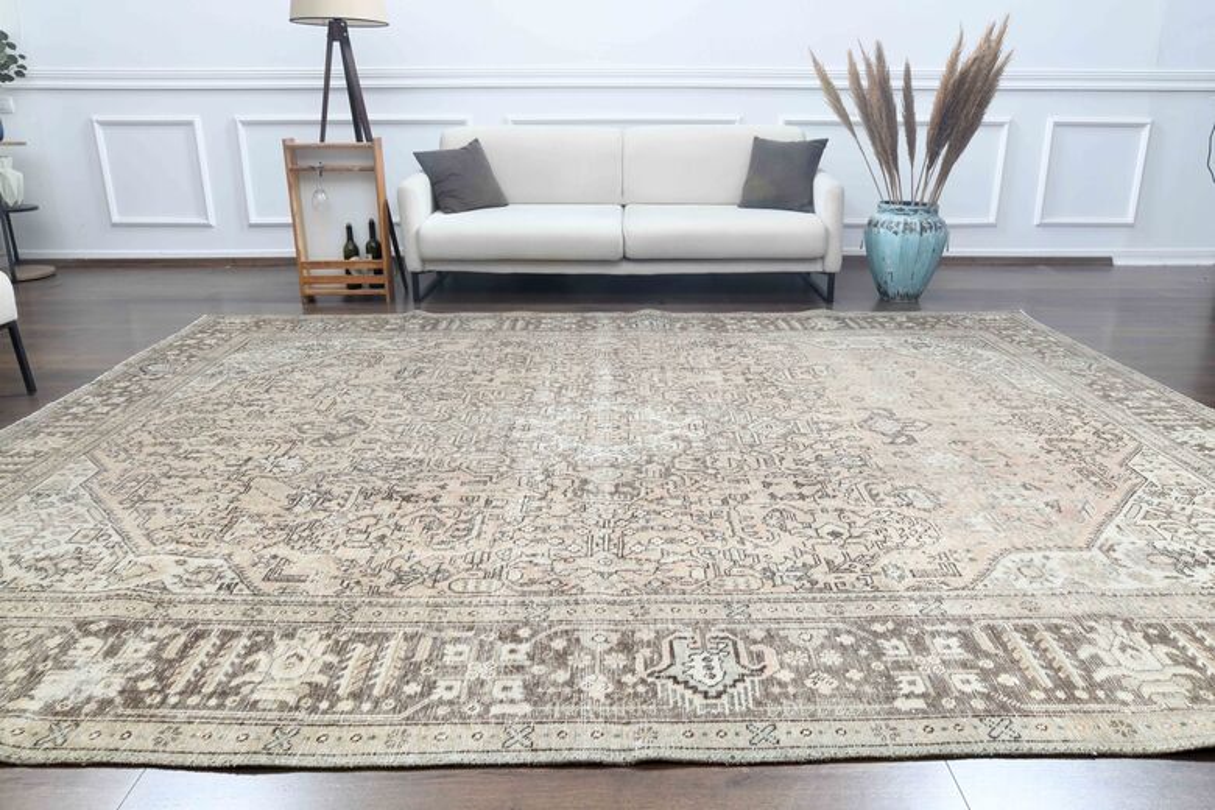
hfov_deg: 73.7
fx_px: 810
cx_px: 608
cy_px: 405
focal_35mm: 24
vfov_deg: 53.1
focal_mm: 24
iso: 1000
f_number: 16
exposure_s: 1/125
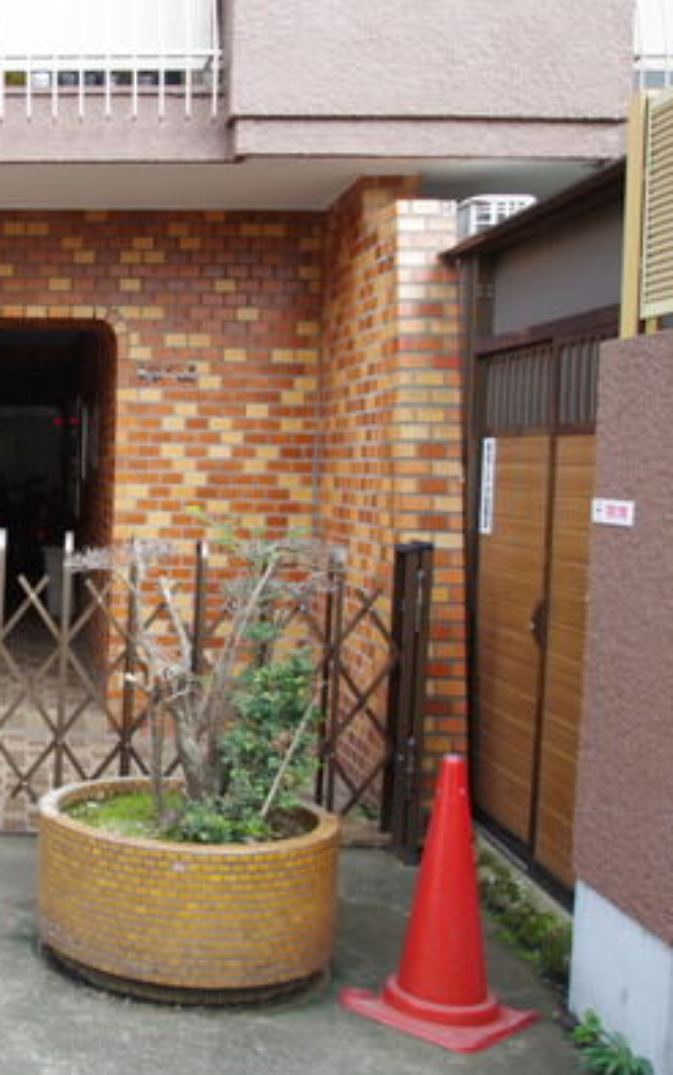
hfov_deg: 27.6
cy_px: 544
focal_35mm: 42
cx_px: -93
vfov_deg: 47.2
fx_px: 1231
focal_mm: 17.5
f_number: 5
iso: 200
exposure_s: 1/80
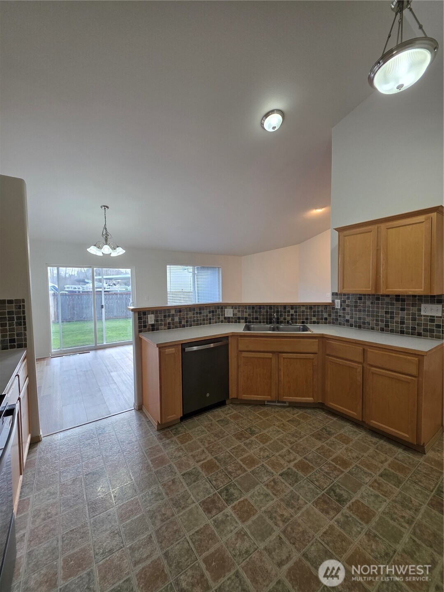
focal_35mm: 13
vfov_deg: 106.2
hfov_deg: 89.9
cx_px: 222
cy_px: 296
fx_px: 222
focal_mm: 2.2
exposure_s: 1/120
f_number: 1.9
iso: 125
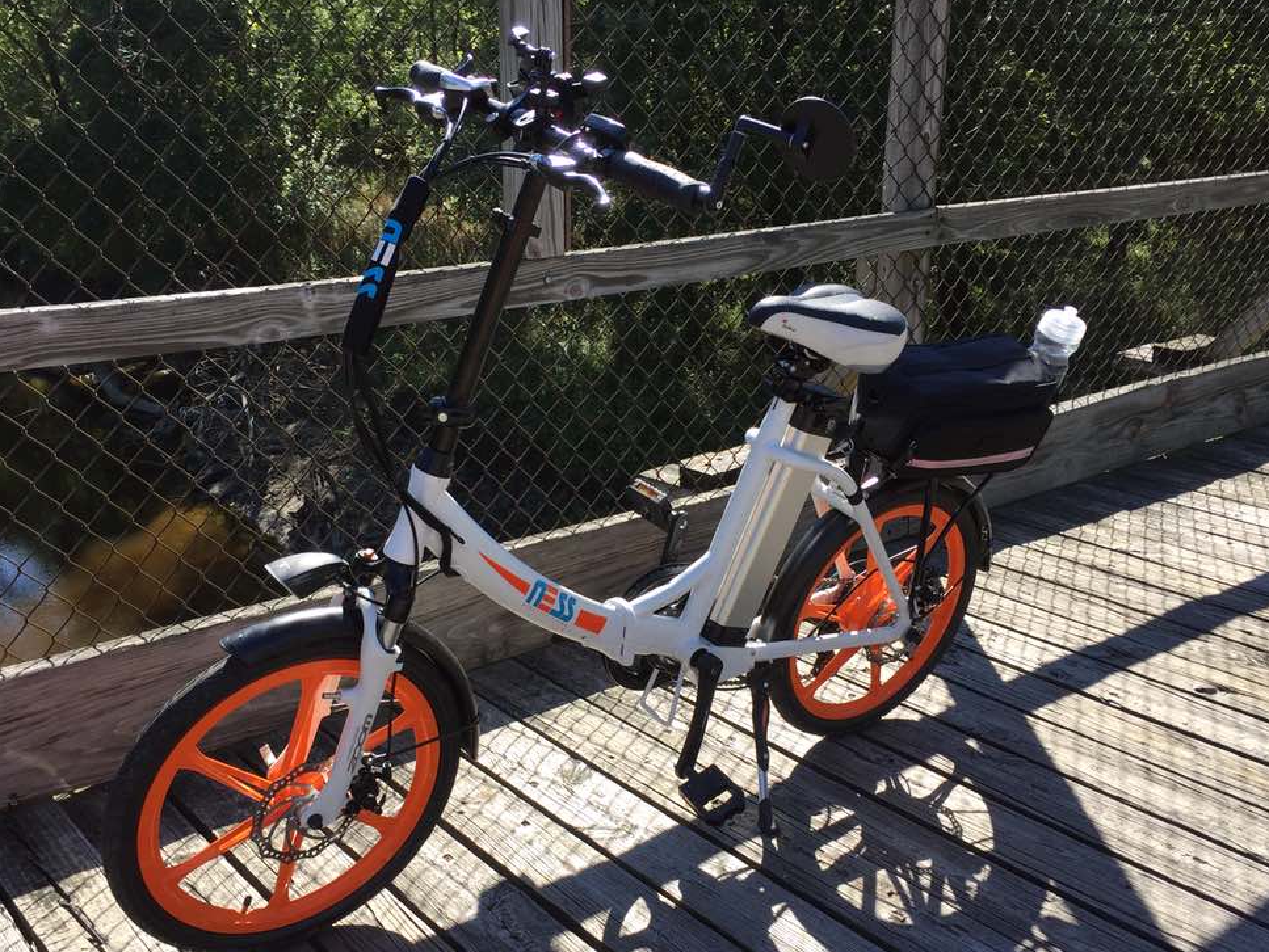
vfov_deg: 39.6
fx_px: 1320
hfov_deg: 51.3
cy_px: 557
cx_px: 594
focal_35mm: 36
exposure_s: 1/879
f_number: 2.2
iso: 32
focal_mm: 4.15
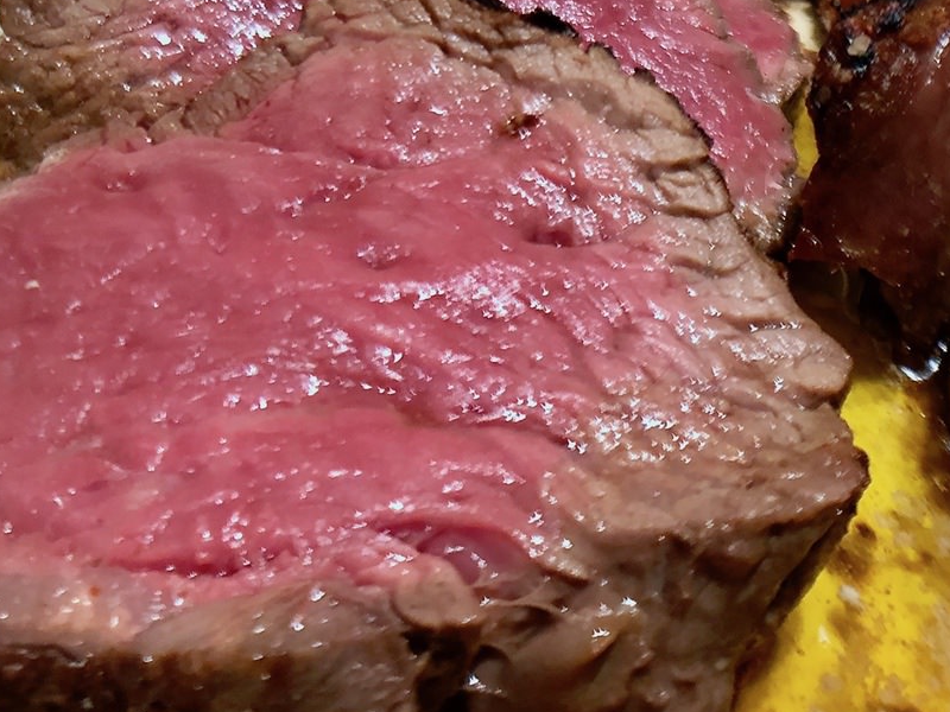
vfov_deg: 26.1
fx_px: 1537
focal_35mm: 56
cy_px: 291
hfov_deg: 33.9
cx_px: 670
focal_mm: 4
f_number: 1.8
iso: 100
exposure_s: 1/7
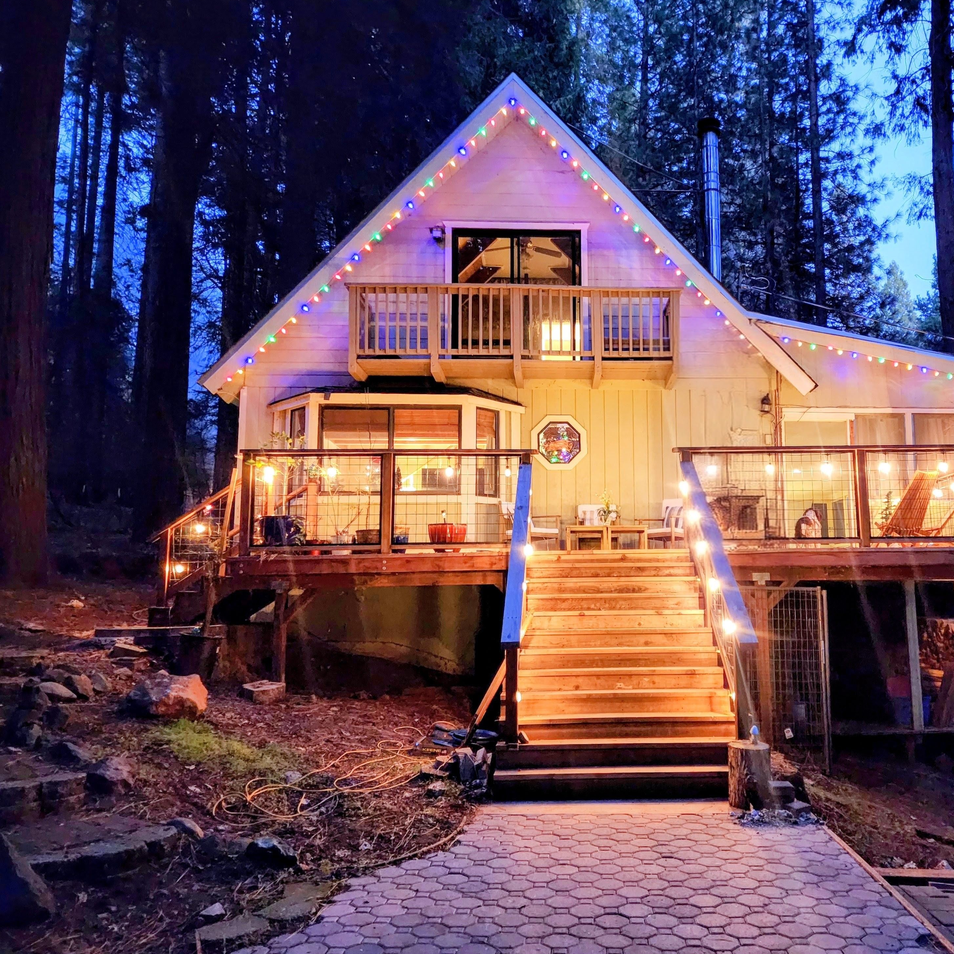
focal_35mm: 28
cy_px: 473
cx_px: 615
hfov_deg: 56.4
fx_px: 873
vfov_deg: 57.3
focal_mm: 6.4
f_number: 1.8
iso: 1000
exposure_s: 1/24
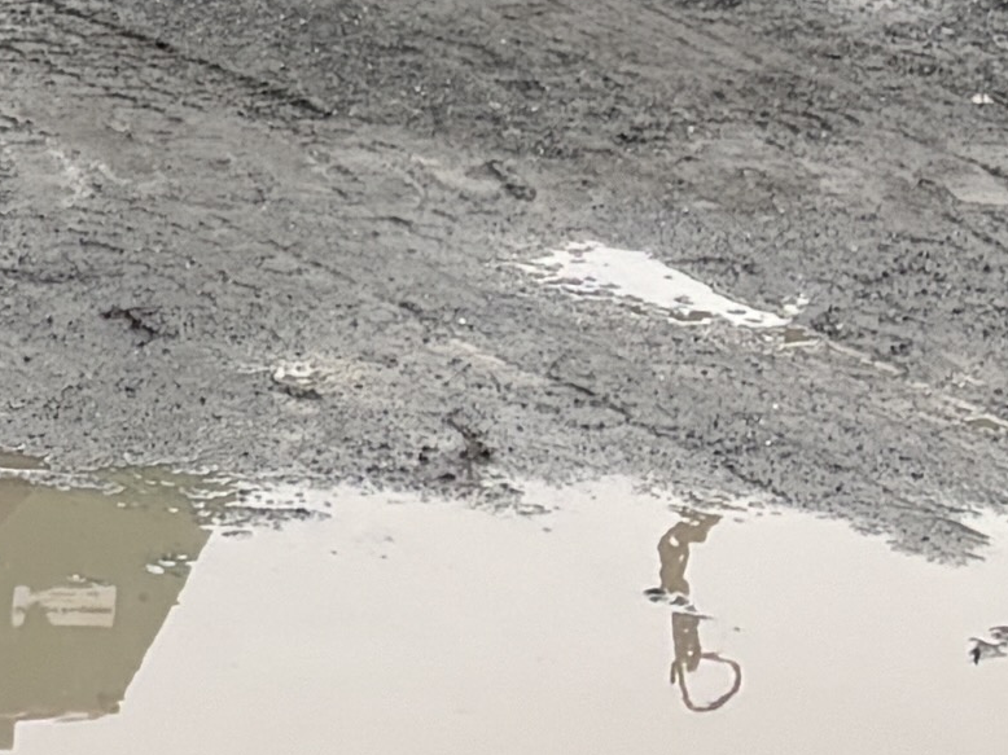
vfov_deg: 7.6
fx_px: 5560
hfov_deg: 9.1
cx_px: -1556
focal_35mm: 191
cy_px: -475
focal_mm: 5.96
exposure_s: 1/464
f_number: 1.6
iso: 50
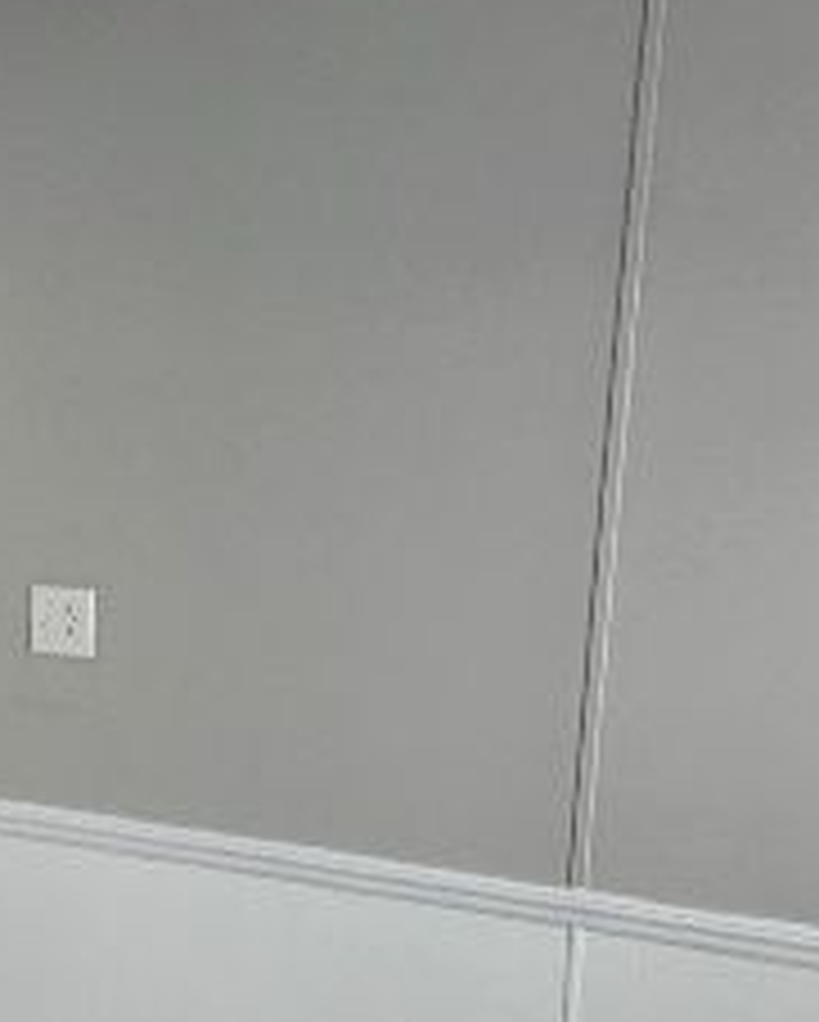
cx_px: -279
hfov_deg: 20.6
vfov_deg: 28.0
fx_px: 2027
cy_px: 738
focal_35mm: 67
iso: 100
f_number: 2.2
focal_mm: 2.2
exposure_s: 1/60
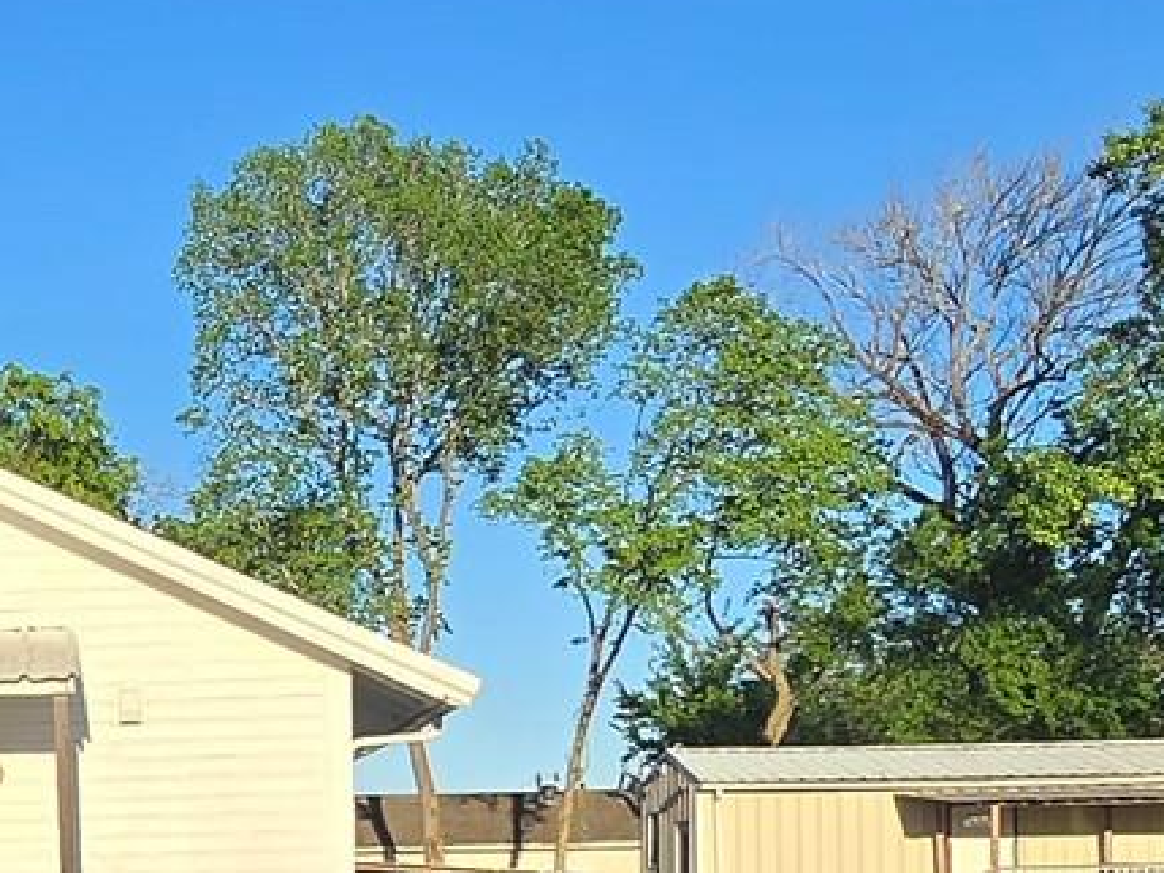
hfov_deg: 26.8
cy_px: 873
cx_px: -307
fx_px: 2085
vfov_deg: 22.7
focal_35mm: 62
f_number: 2.2
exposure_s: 1/1742
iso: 50
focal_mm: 2.2
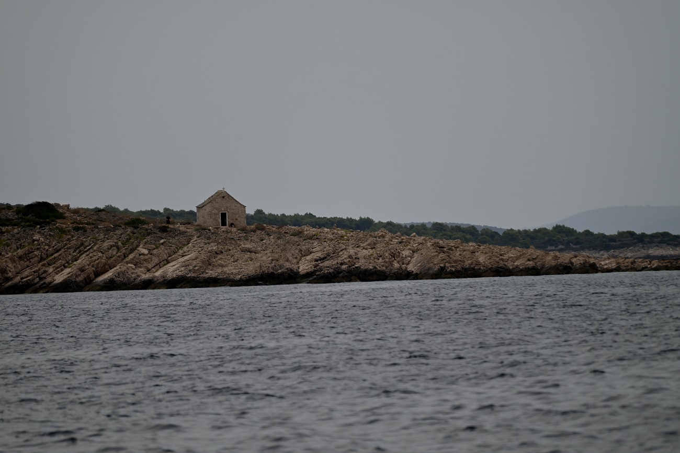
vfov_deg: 4.6
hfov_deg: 6.9
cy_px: 226
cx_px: 340
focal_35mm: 300
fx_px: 5667
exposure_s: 1/1000
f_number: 5.6
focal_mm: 300
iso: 400
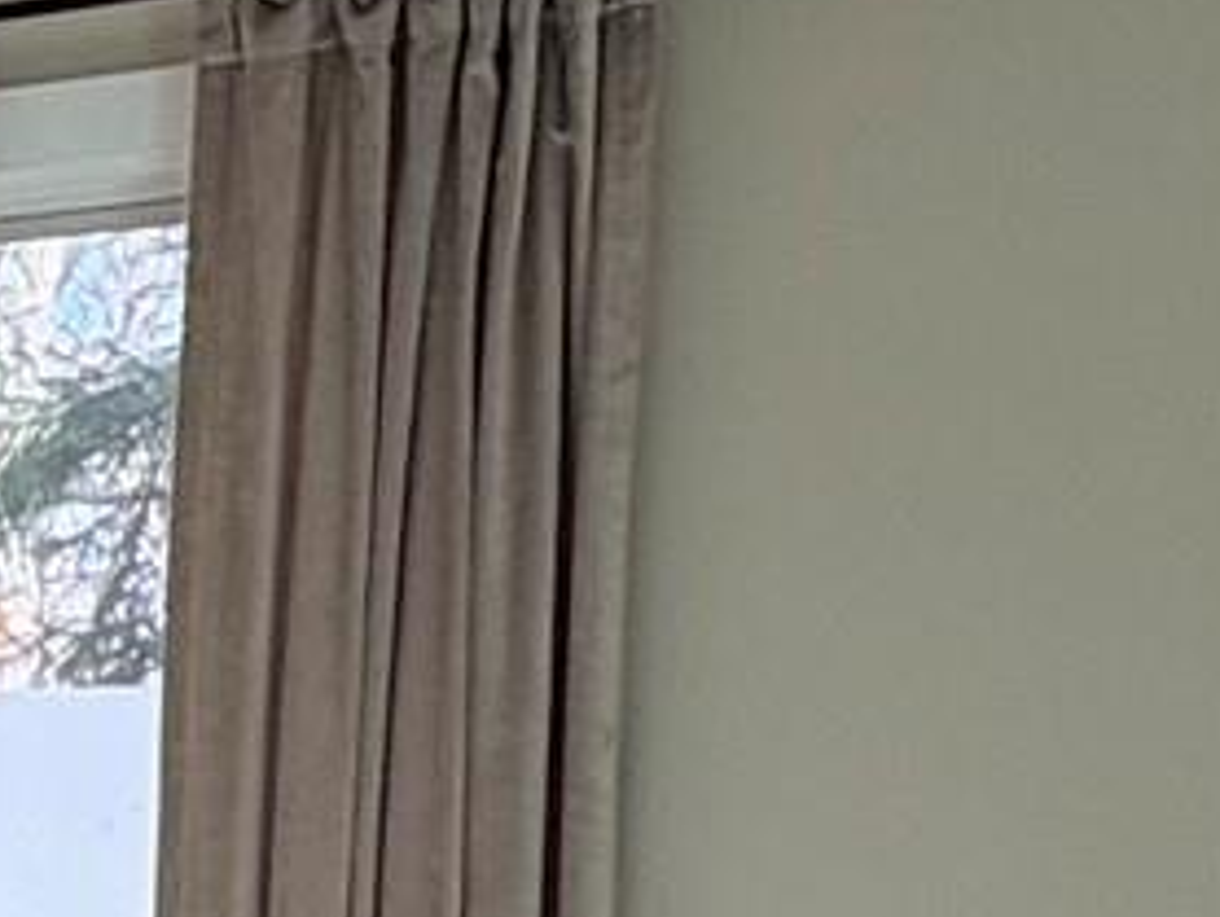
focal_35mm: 103
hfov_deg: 13.6
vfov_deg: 13.9
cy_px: 1128
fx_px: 3633
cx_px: -1747
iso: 100
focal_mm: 2.22
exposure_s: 1/120
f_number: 2.2
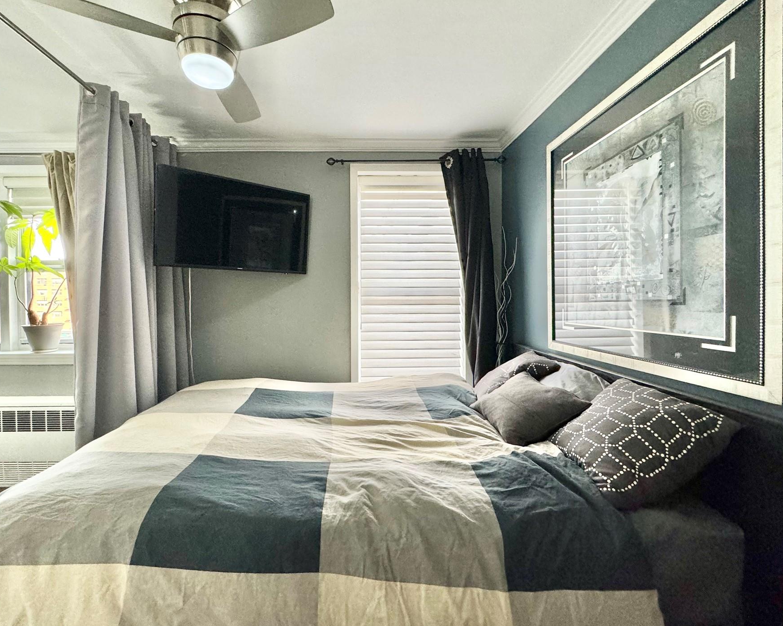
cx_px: 359
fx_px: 371
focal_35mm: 16
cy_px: 307
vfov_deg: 80.4
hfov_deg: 92.9
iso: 250
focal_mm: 2.22
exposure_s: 1/120
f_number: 2.2
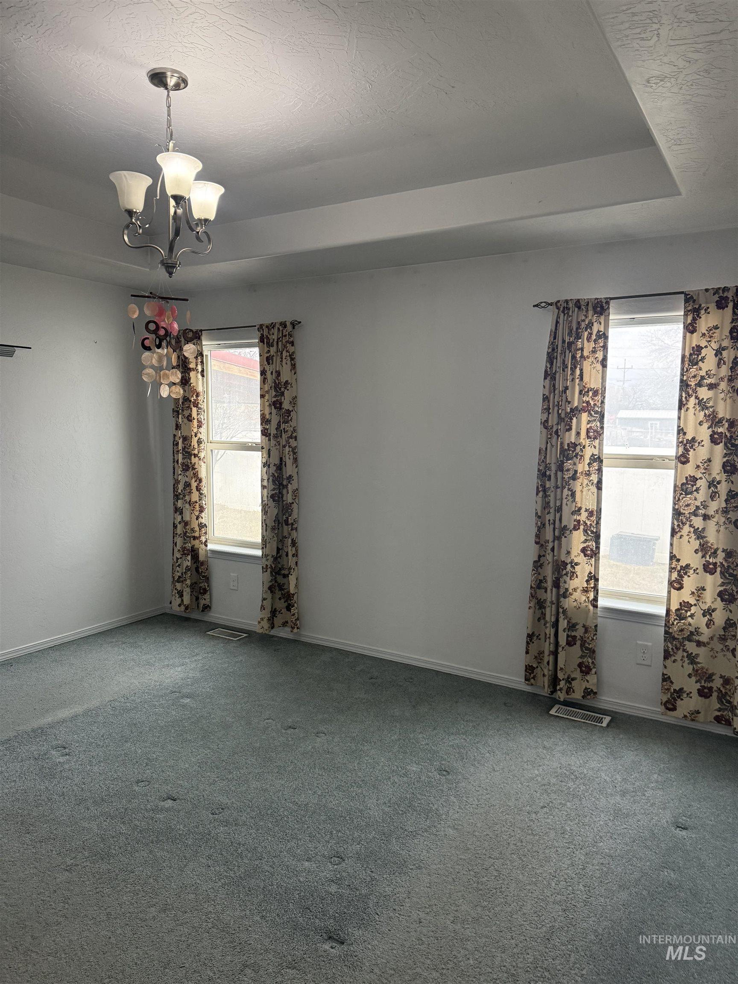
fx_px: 682
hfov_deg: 56.8
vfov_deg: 71.6
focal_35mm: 24
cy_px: 492
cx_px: 369
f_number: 1.78
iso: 400
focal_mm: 6.76
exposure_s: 1/120
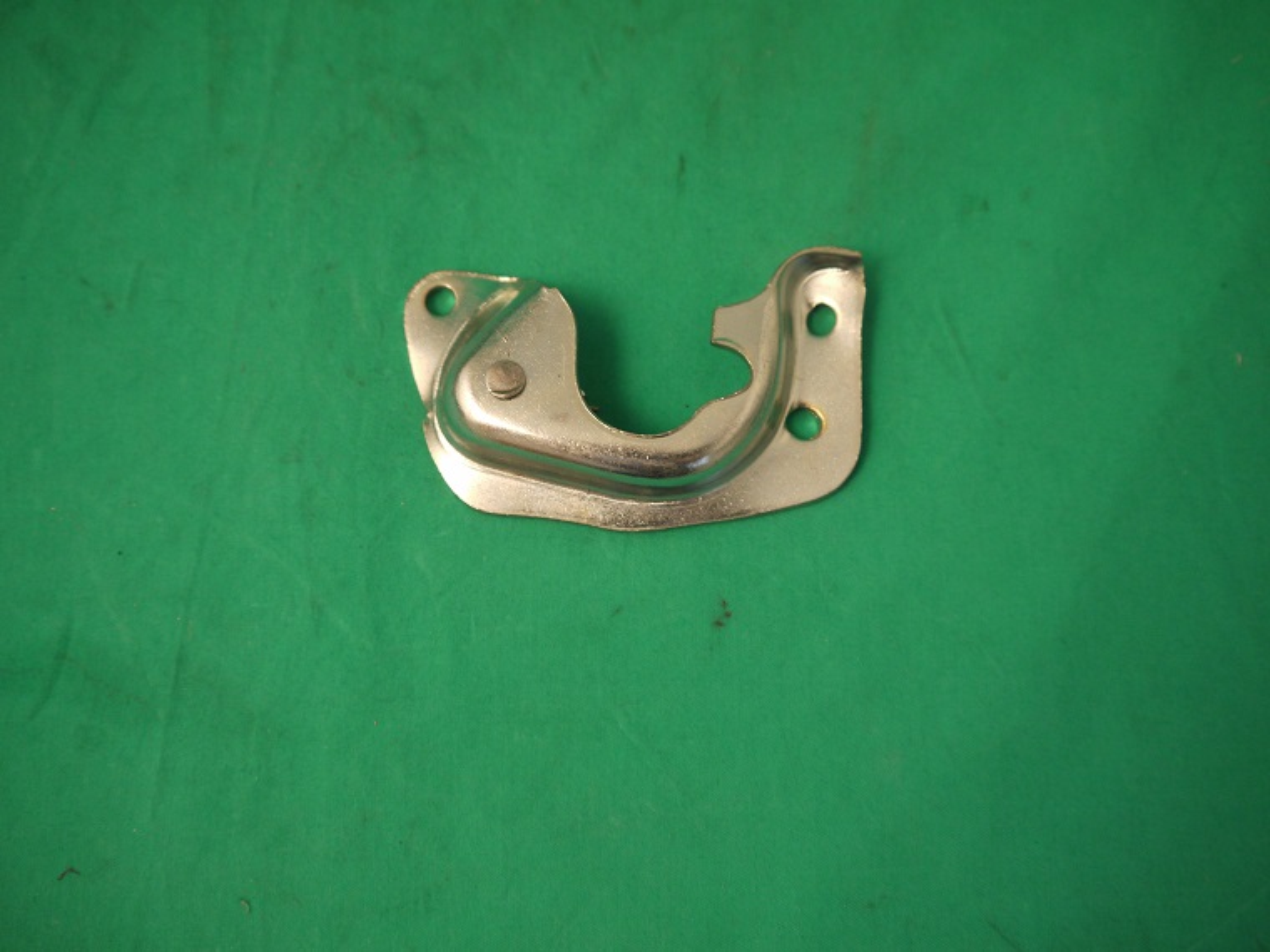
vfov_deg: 44.2
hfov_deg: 56.8
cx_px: 635
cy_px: 476
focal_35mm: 32
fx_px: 1174
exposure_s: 1/60
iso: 320
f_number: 3.9
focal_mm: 16
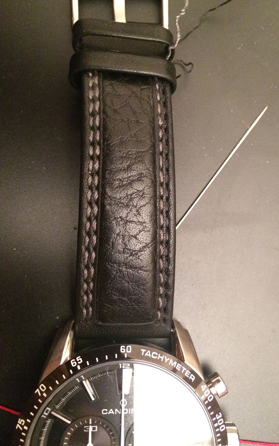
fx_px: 377
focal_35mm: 31
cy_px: 222
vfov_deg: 61.2
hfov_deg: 40.5
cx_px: 165
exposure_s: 1/15
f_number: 2.2
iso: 1000
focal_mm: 4.15
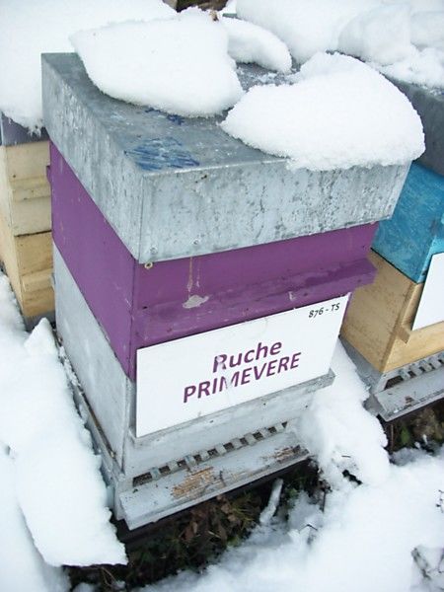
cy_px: 296
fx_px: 547
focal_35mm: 32
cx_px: 222
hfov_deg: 44.2
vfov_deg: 56.8
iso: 80
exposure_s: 1/80
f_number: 2.9
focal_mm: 5.7
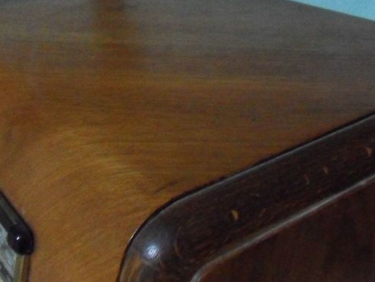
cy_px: 138
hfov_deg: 39.6
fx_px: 520
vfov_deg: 30.3
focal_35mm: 48
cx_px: 212
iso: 800
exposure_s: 1/15
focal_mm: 4.2
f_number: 3.3
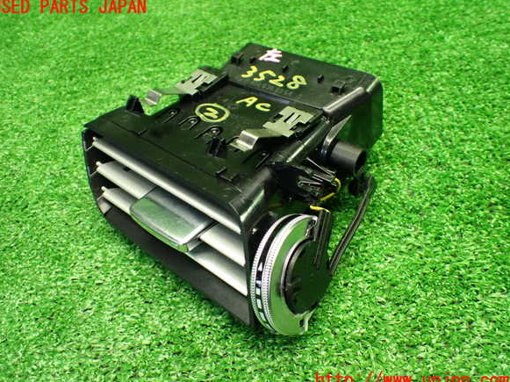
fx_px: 456
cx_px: 250
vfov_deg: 45.4
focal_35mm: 31
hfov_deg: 58.4
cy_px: 194
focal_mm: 5.4
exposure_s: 1/100
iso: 800
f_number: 2.3
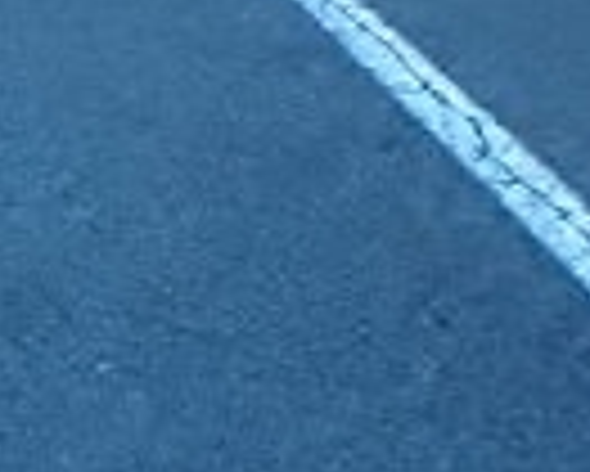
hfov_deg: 15.2
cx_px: -622
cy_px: 85
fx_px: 1747
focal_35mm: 100
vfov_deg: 15.3
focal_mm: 3.7
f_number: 3.5
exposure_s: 1/250
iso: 250
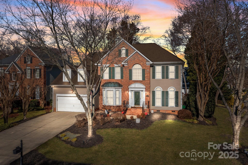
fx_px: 193
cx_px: 124
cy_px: 82
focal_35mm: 28
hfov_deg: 65.5
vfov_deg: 46.4
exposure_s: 1/640
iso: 100
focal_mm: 10.26
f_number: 6.3
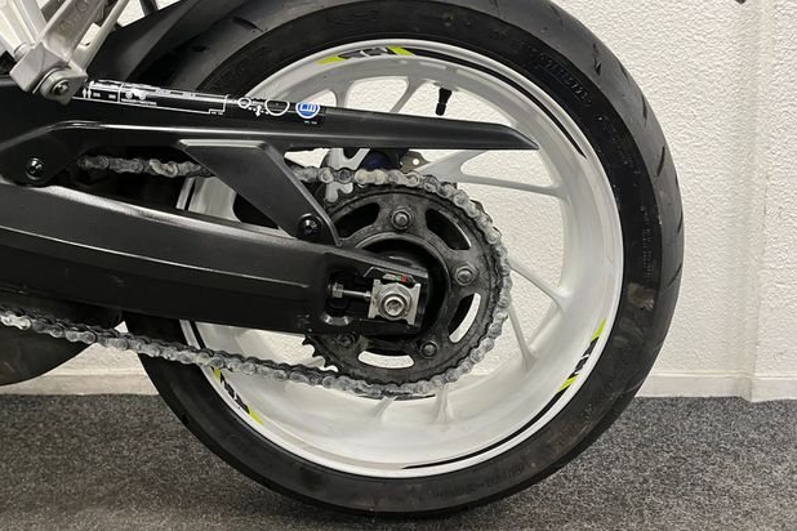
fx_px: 620
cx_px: 386
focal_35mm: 28
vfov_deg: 46.4
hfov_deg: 65.5
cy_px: 267
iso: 200
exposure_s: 1/50
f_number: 1.6
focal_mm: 5.1
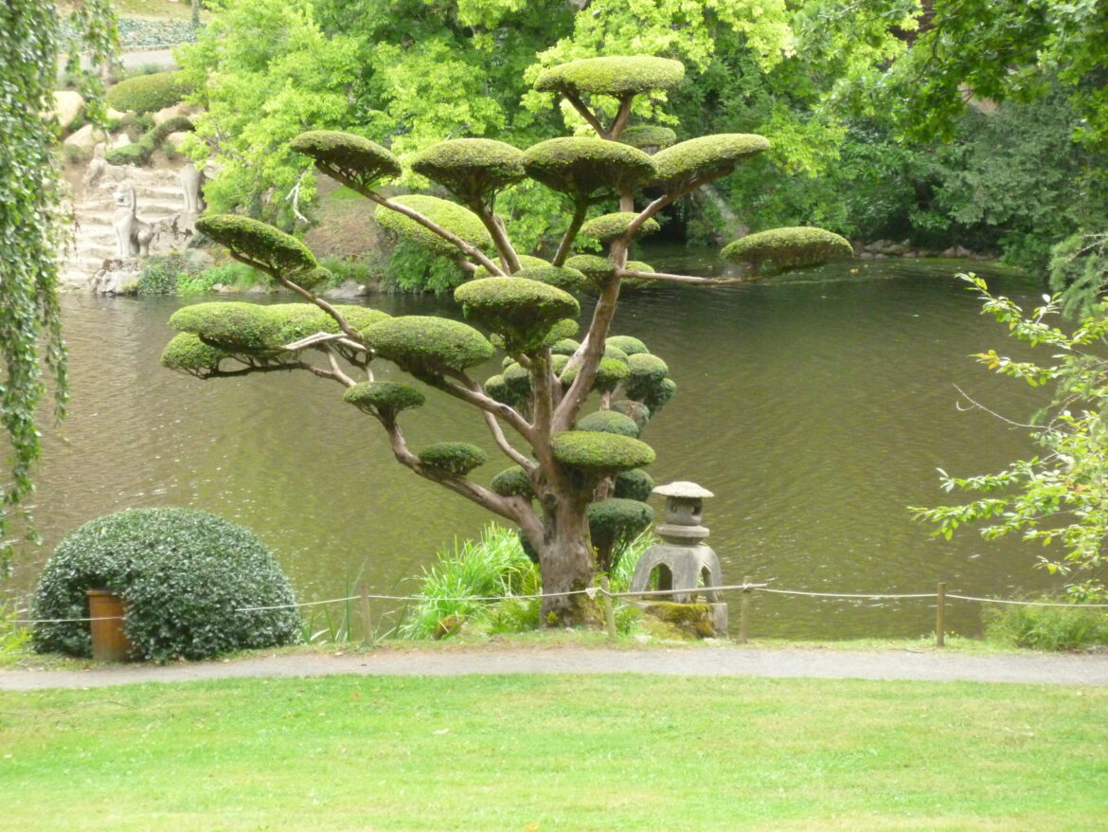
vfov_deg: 10.5
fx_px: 4514
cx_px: 554
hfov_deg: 14.0
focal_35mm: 141
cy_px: 416
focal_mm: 25.2
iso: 800
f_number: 5.1
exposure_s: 1/100
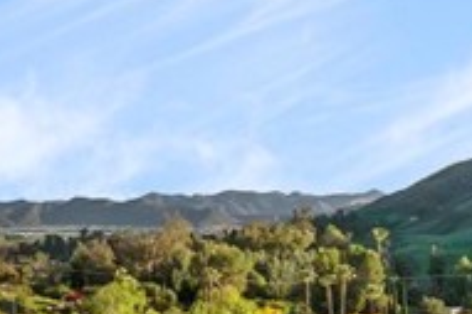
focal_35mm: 75
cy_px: 192
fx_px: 982
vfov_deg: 18.1
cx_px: 15
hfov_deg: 25.8
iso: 800
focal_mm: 14
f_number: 22
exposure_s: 1/100
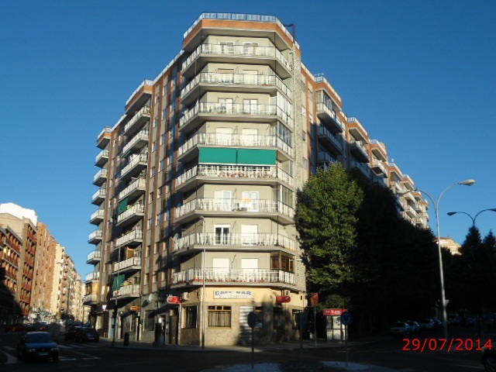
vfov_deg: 38.7
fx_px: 530
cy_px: 186
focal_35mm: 37
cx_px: 248
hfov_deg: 50.1
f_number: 3.2
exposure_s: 1/800
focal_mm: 6.7
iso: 80
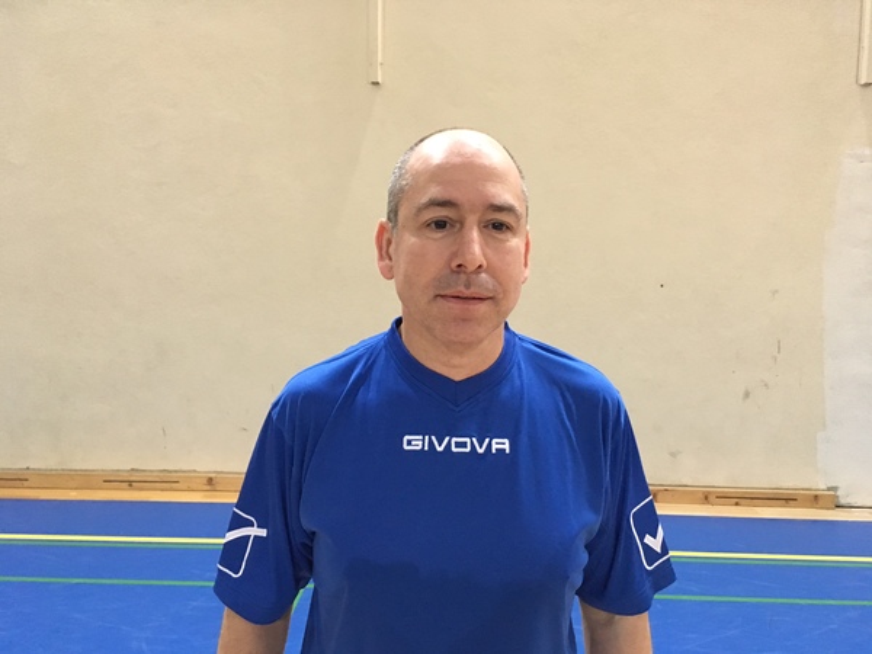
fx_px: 731
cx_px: 436
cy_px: 327
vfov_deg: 48.2
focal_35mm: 29
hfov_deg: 61.7
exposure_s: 1/25
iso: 200
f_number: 2.2
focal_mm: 4.15
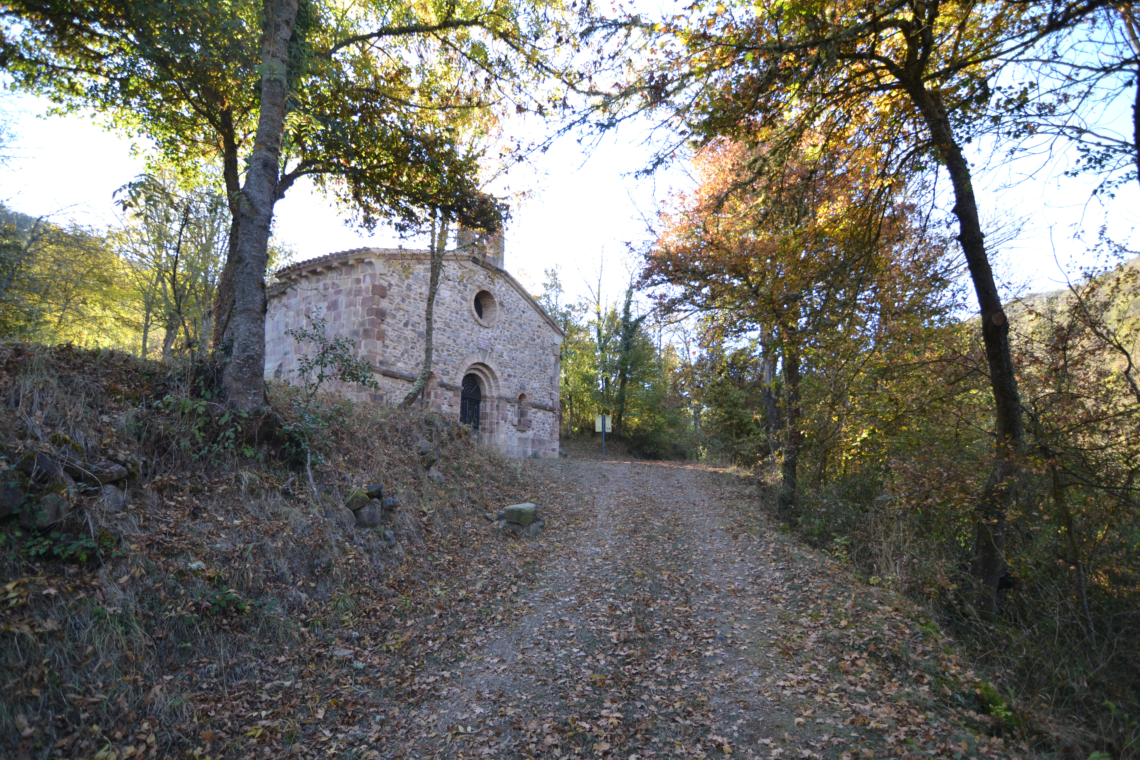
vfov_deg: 72.1
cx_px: 570
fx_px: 522
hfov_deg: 95.0
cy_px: 380
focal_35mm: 16
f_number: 2.8
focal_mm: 11
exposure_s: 1/125
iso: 100
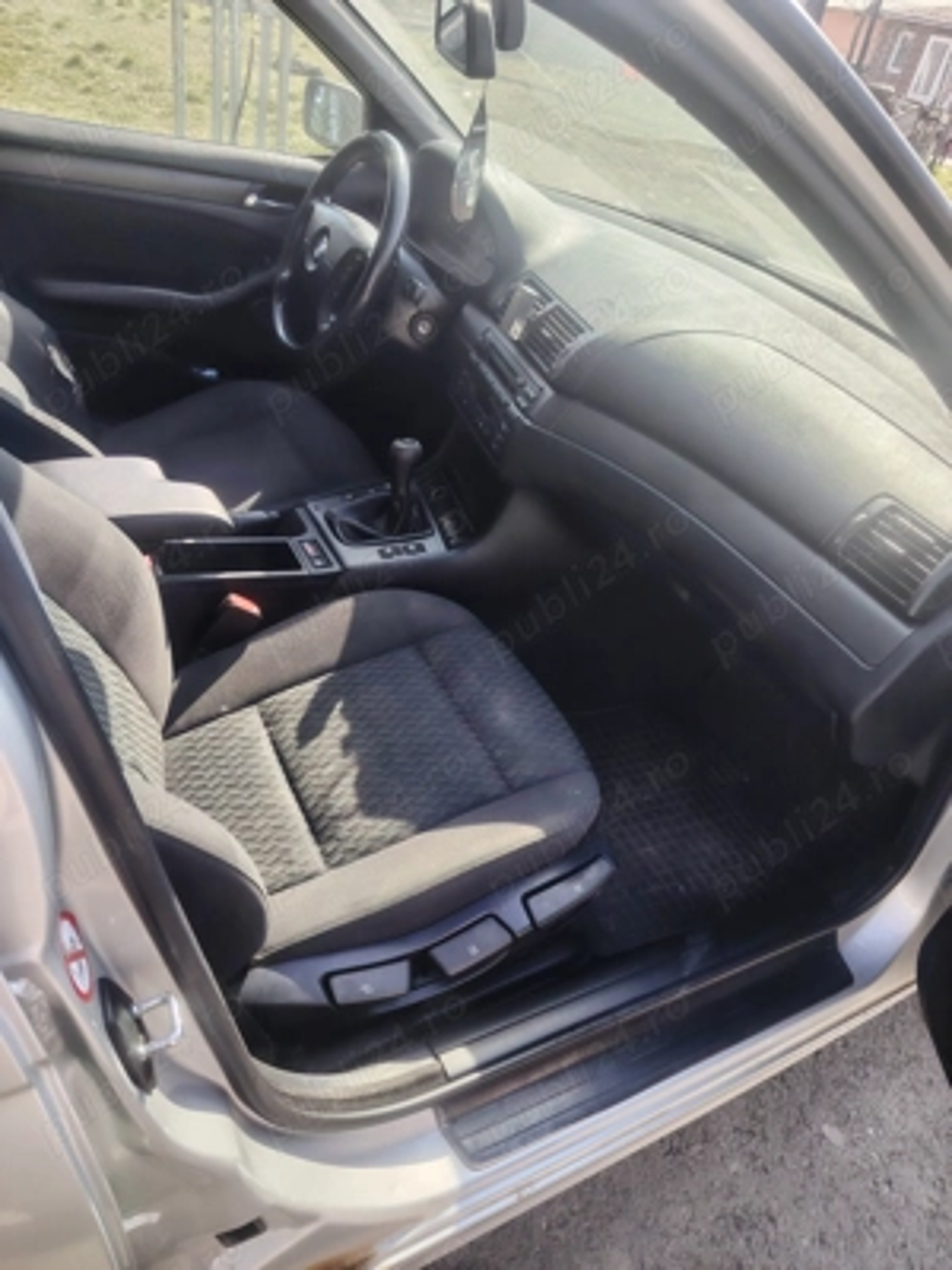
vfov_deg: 71.6
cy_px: 635
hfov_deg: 56.8
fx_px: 880
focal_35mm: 24
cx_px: 476
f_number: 1.75
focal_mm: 5.25
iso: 100
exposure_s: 1/218
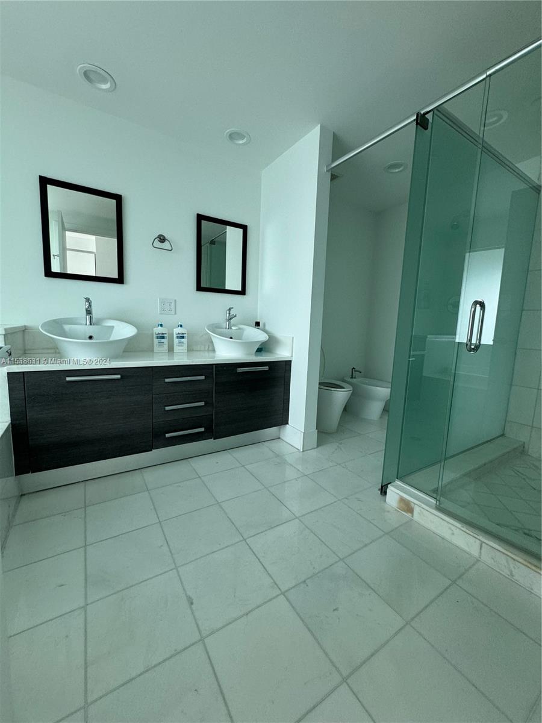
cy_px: 362
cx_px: 271
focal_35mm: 14
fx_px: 292
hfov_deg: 85.7
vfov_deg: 102.1
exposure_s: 1/99
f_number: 2.2
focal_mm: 2.22
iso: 160
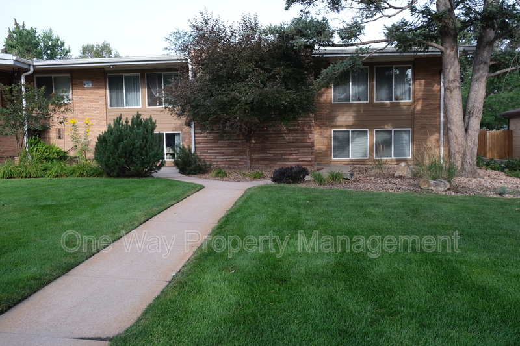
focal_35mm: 27
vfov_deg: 47.9
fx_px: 390
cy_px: 173
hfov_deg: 67.4
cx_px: 260
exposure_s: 1/170
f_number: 5
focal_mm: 18
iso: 160
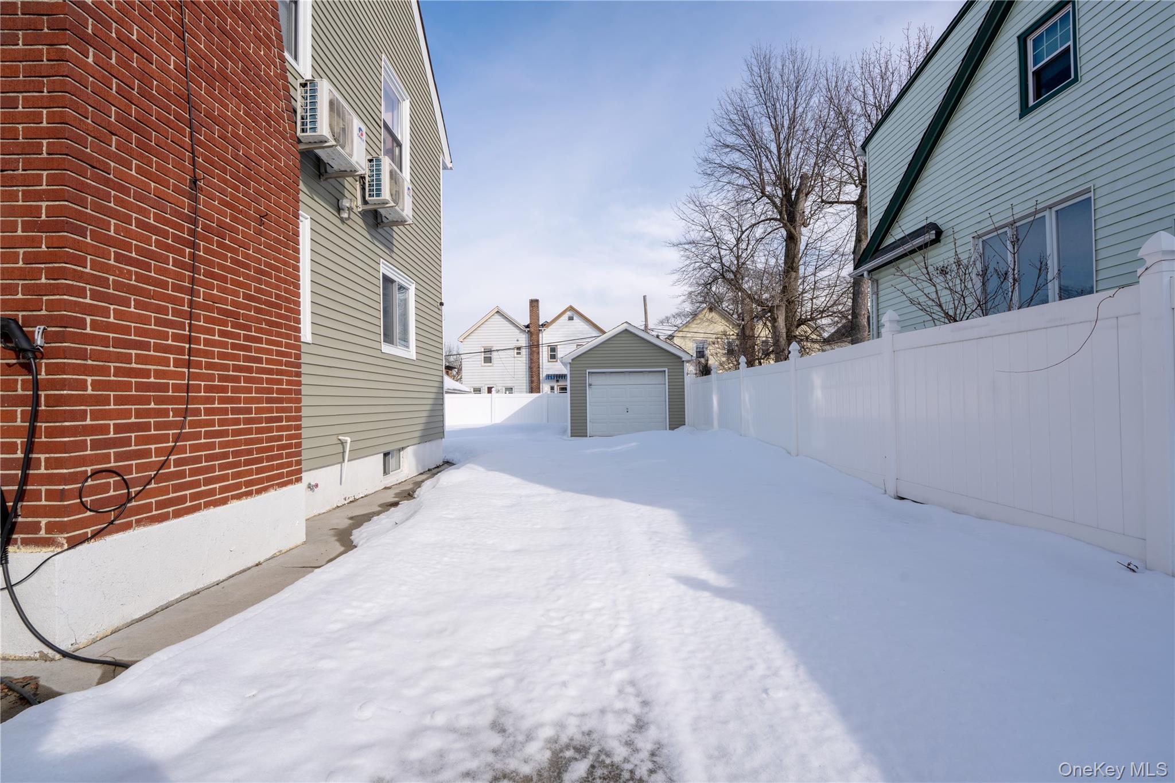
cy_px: 392
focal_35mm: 14
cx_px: 588
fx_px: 457
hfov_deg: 104.3
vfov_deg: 81.2
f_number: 10
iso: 100
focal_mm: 14
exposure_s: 1/800
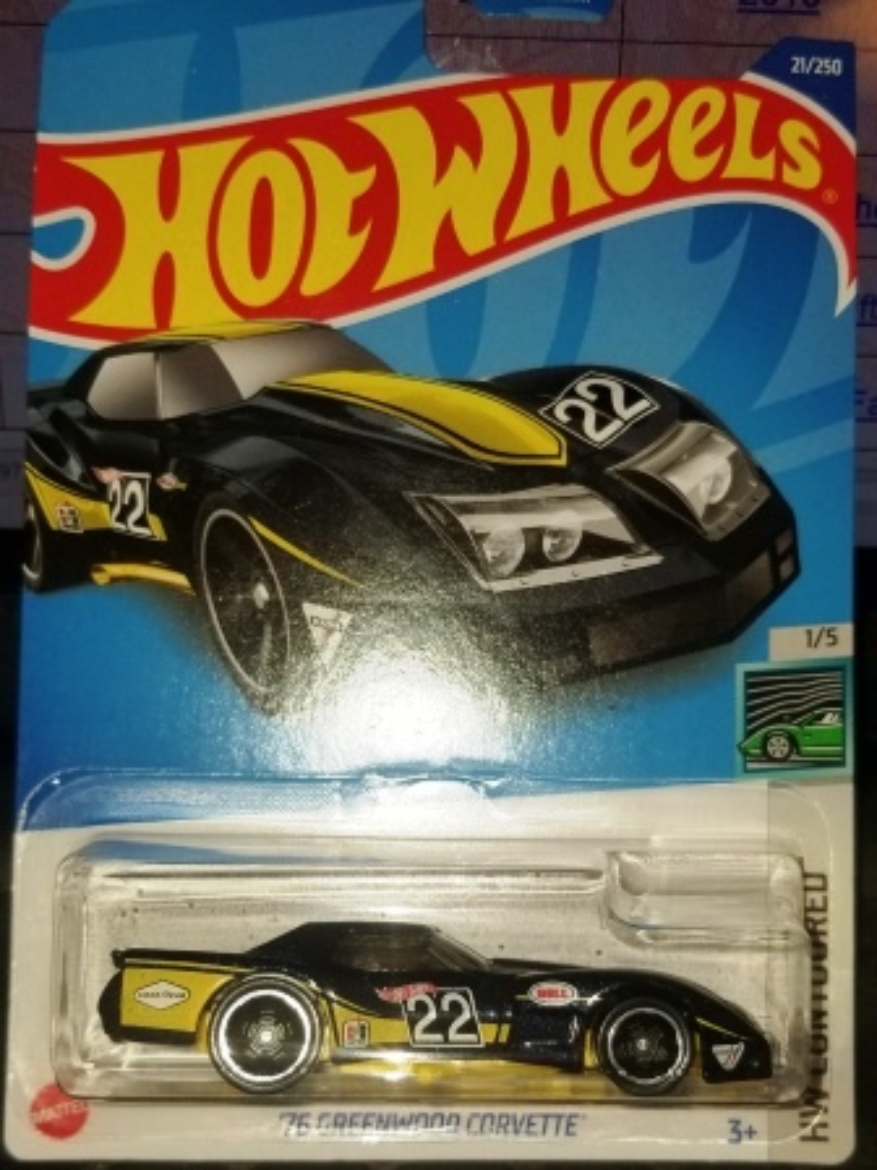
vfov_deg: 67.3
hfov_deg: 53.1
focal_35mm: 26
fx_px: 878
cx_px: 438
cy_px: 585
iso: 50
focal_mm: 4.3
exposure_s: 1/524
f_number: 1.7
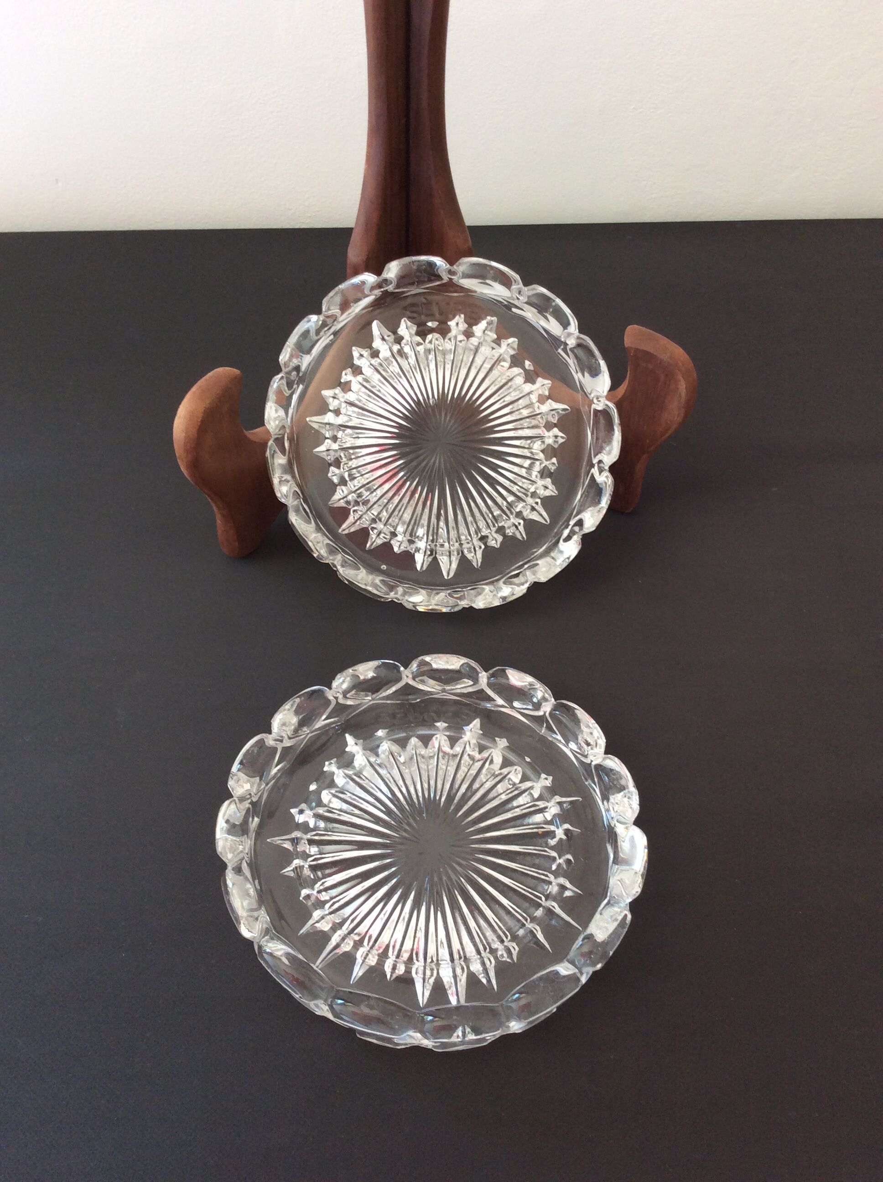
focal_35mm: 32
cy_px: 591
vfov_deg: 56.9
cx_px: 442
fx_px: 1091
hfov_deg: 44.1
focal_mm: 3.3
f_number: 2.4
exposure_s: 1/25
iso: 50
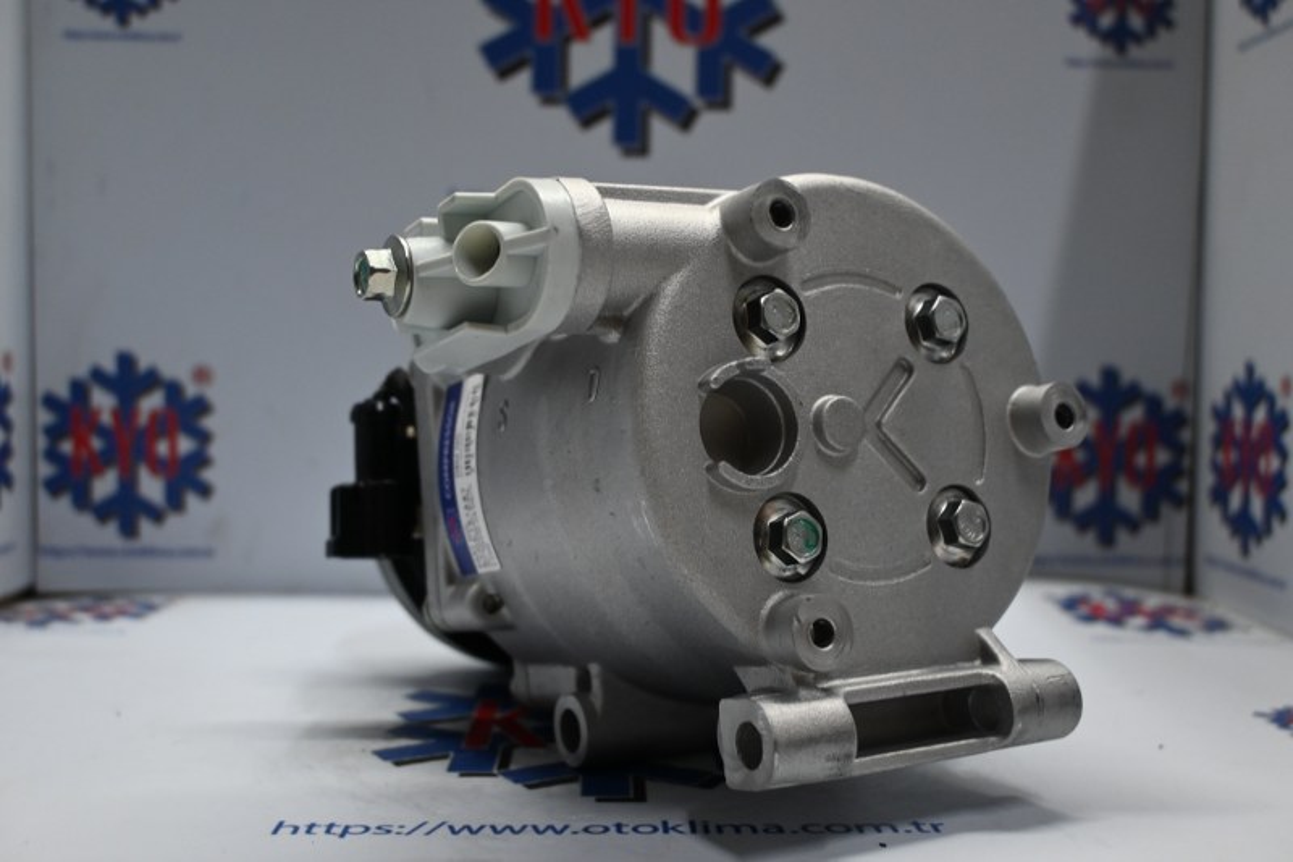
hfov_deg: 51.3
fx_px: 1347
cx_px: 646
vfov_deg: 35.5
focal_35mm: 38
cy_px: 431
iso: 900
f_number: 4.2
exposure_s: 1/125
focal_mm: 25
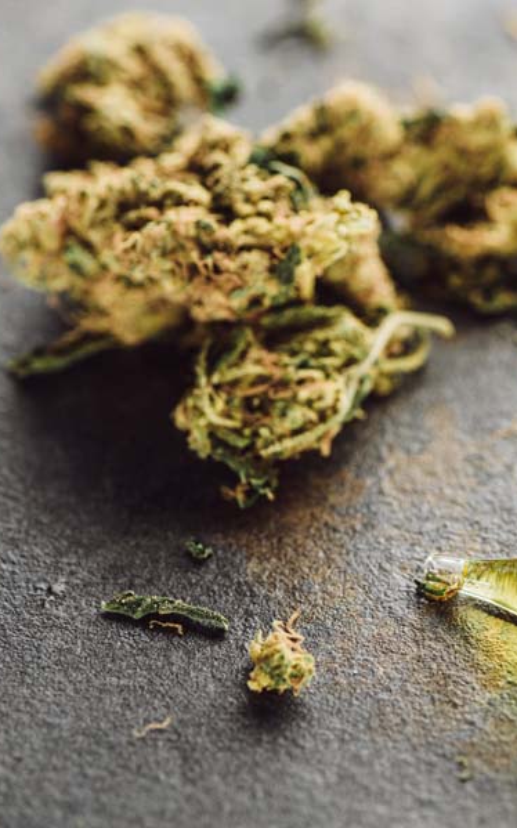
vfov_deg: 13.0
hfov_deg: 8.1
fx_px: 3632
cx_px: 603
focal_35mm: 161
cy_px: 414
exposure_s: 1/160
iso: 250
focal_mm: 105
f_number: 9
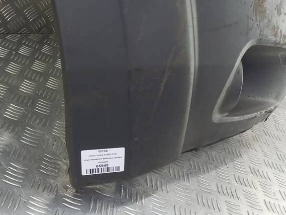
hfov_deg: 40.9
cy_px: 52
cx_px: 72
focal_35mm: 45
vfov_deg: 31.6
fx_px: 372
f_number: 1.8
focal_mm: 4.6
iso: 100
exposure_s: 1/50
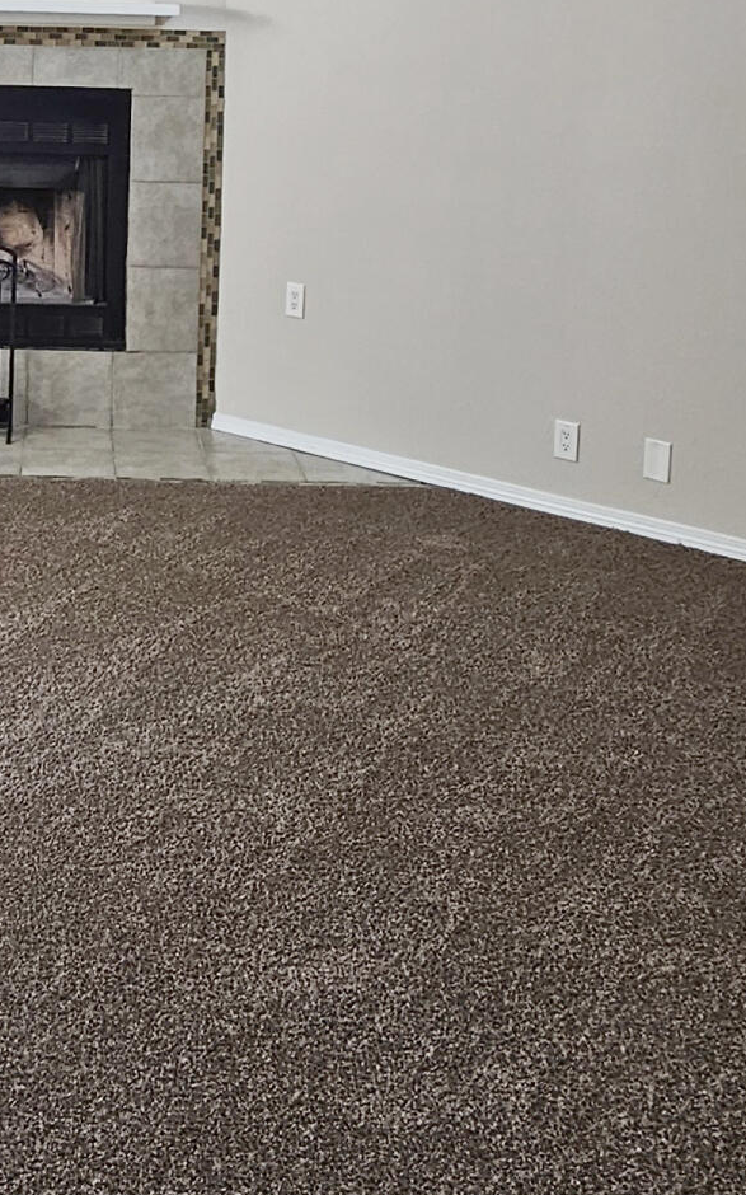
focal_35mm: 44
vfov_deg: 41.4
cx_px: 89
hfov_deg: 28.2
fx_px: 1432
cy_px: 102
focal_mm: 2.2
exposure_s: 1/60
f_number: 2.2
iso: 100
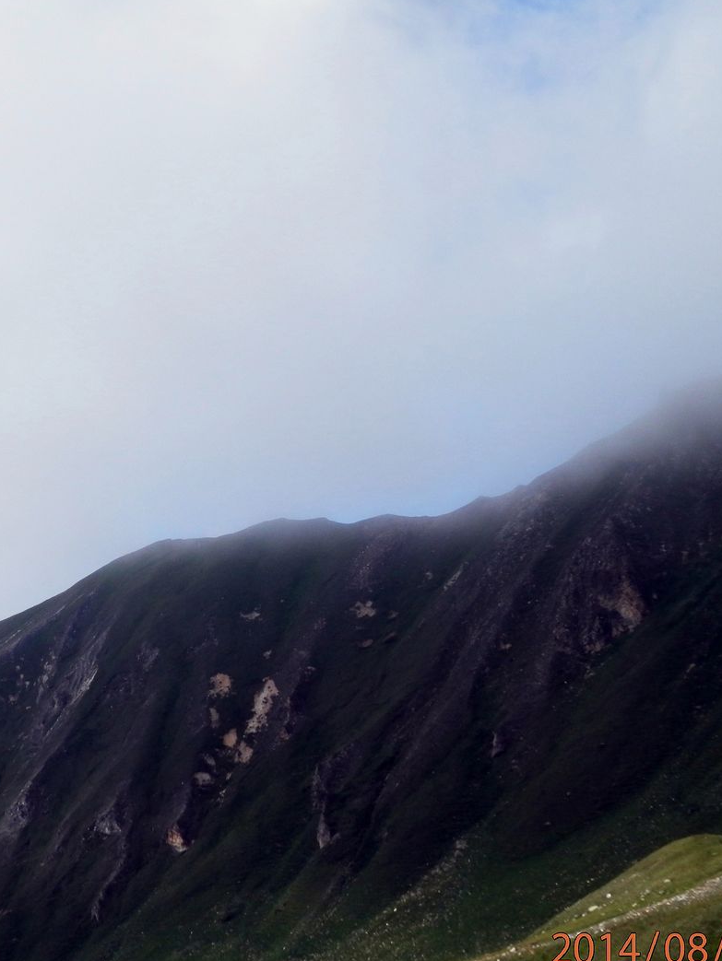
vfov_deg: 28.1
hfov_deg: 21.0
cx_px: 128
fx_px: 1918
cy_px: 514
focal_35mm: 69
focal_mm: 8
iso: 80
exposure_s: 1/1000
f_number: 3.8
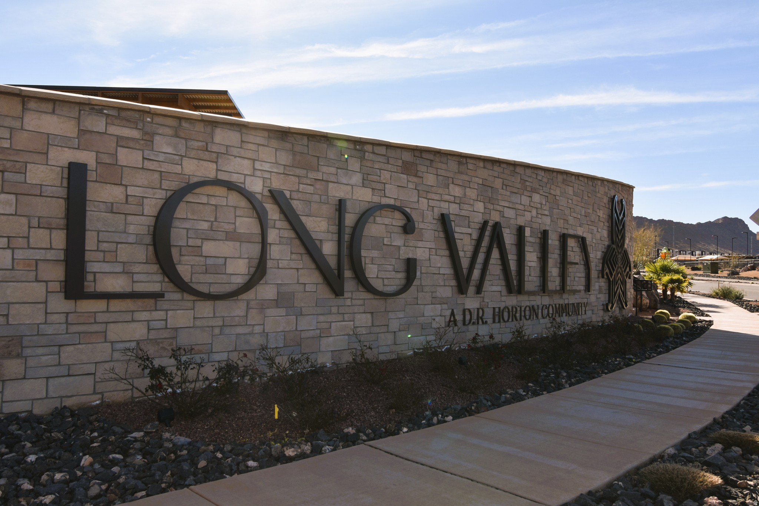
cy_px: 253
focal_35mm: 30
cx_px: 380
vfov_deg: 43.6
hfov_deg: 61.9
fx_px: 632
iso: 100
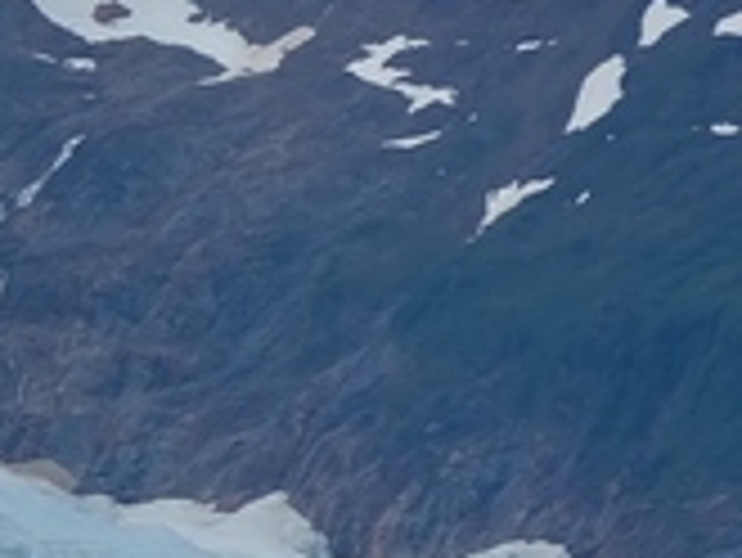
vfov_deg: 1.8
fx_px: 17890
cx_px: -1632
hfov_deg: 2.3
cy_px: 248
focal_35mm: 834
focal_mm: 112
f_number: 9
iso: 100
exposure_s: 1/250
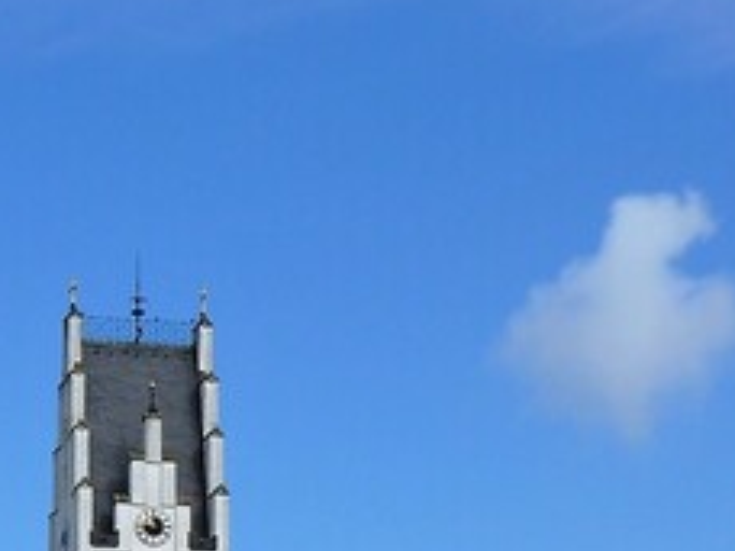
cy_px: 641
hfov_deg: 14.9
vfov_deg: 11.4
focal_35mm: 128
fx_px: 2718
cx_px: -119
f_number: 5.6
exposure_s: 1/400
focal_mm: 9.2
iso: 80
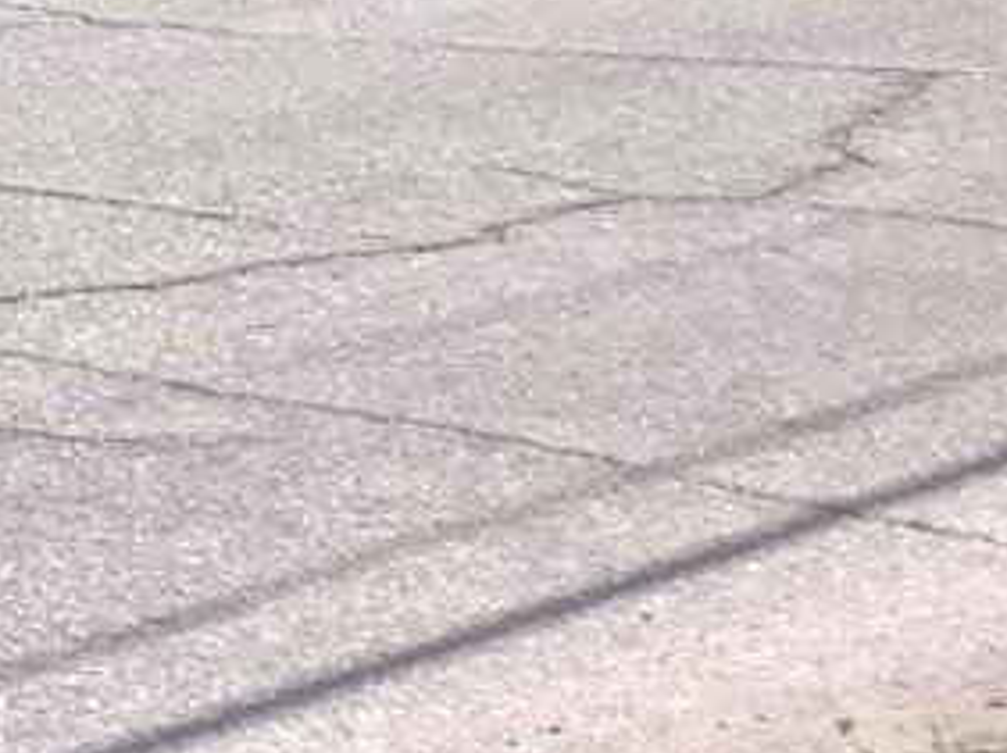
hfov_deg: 9.6
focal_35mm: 176
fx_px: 5116
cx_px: -1610
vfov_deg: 8.0
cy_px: -799
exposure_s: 1/1164
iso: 25
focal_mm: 3.3
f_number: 2.4
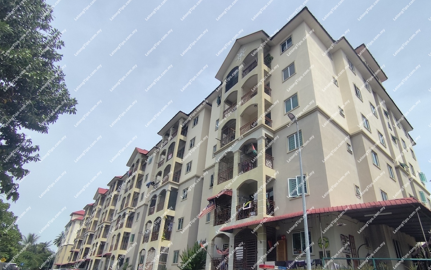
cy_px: 151
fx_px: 200
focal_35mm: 17
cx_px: 215
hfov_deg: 94.4
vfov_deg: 67.8
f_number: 2.2
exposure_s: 1/1827
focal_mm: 1.65
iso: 50
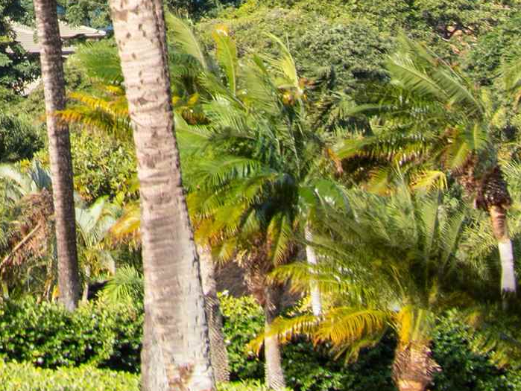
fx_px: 8854
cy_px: -387
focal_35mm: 588
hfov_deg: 3.4
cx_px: -88
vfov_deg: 2.5
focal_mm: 67
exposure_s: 1/200
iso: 400
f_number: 6.3
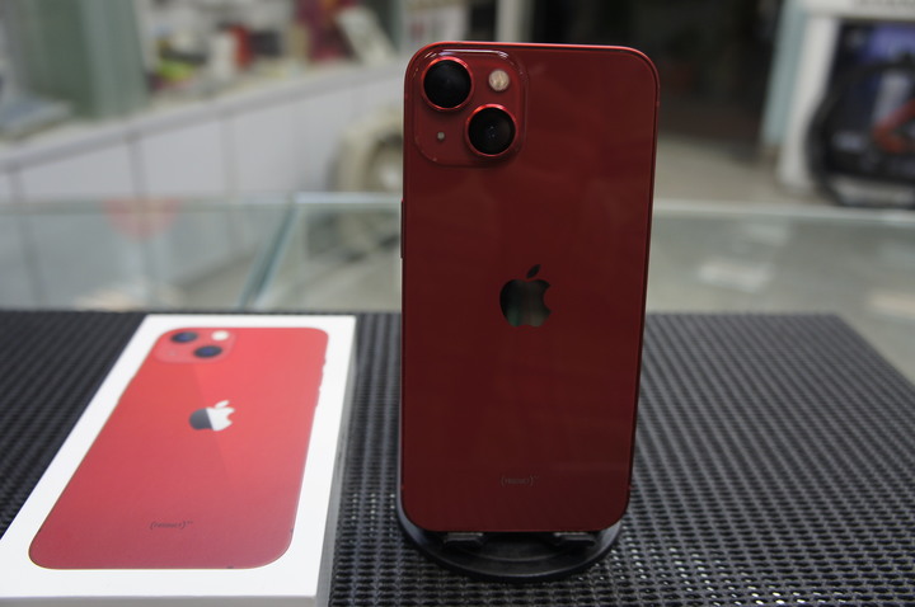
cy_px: 304
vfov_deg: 43.5
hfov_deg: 62.0
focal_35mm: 30
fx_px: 761
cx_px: 458
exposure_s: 1/30
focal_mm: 20
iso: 200
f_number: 4
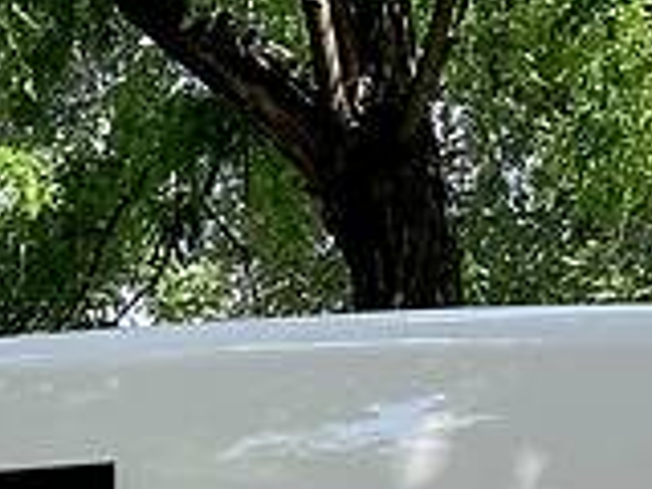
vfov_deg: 10.8
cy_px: 811
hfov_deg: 14.0
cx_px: -403
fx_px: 2449
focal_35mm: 130
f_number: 1.8
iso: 32
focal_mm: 4.2
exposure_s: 1/582
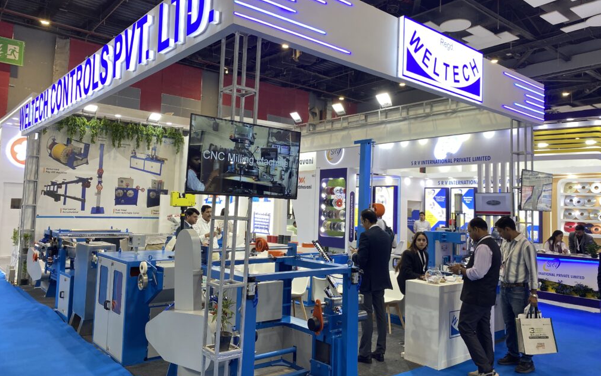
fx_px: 459
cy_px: 180
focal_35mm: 28
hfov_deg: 66.5
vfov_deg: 44.5
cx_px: 303
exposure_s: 1/100
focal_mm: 4.25
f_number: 1.8
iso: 40
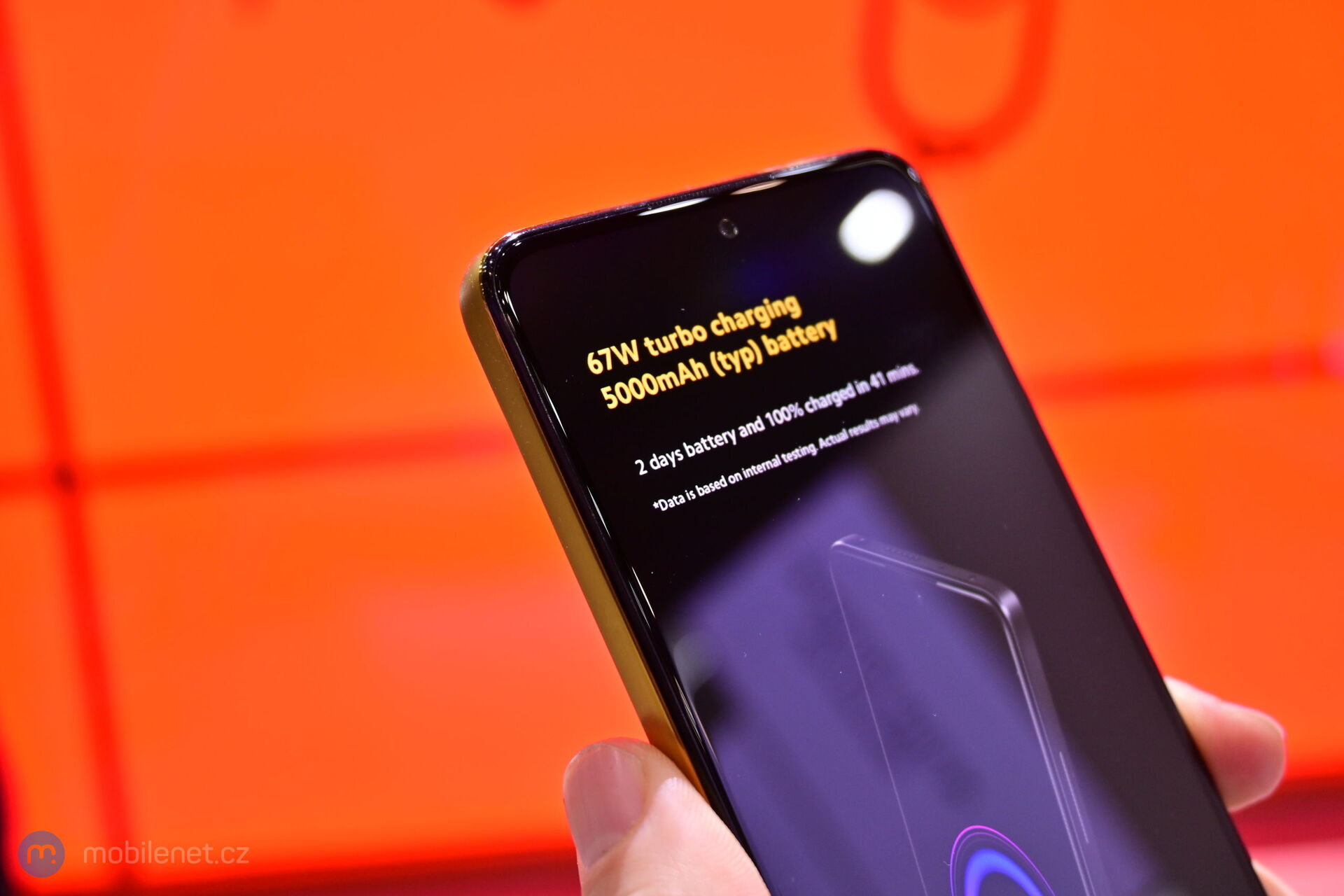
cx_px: 672
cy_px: 448
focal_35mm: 42
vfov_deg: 31.9
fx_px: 1568
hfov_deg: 46.4
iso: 250
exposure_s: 1/80
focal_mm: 28
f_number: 4.5
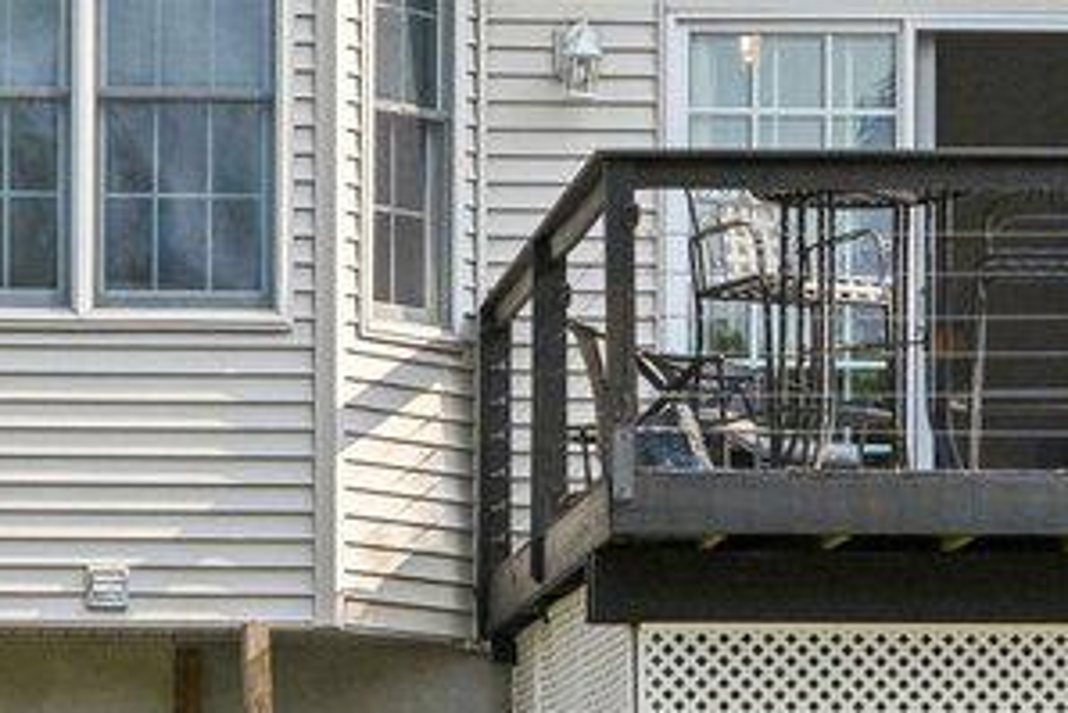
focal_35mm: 206
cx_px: -272
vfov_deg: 6.6
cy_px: -421
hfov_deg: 9.8
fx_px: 6114
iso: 400
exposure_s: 1/800
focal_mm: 30
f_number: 8
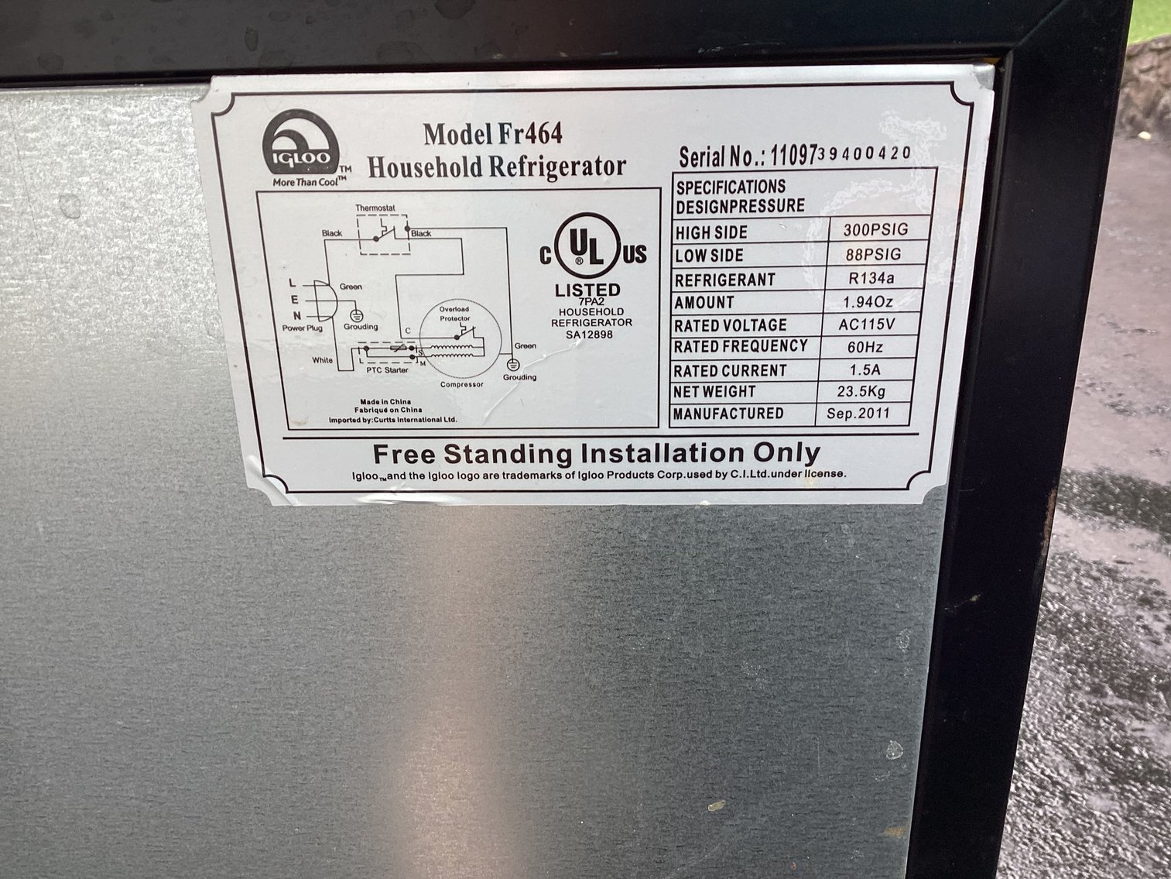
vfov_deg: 45.4
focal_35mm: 31
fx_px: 1049
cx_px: 586
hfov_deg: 58.3
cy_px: 440
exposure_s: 1/216
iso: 25
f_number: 2.4
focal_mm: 3.3
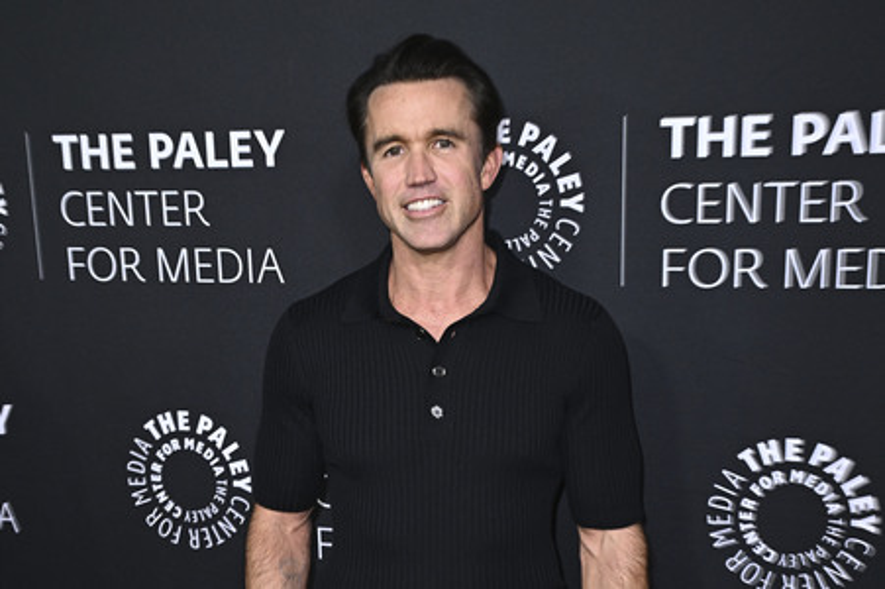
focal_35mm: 34
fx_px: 823
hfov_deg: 56.5
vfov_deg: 39.4
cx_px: 442
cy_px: 294
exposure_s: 1/200
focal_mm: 33.5
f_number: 5.6
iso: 1250
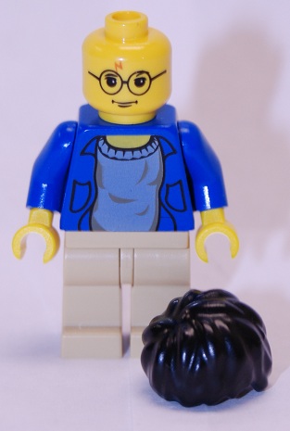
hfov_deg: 16.7
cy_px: 216
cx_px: 145
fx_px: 990
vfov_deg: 24.5
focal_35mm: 82
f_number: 5.6
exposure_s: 1/30
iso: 250
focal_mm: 55
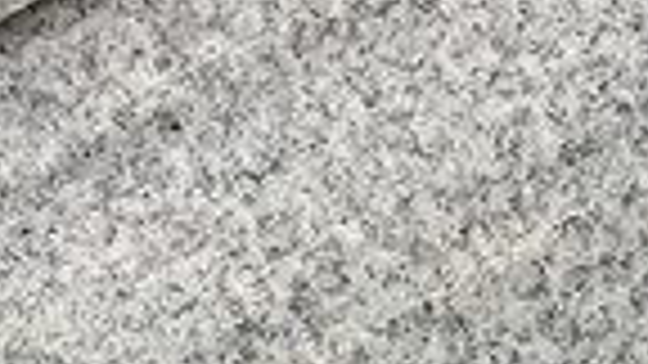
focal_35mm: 211
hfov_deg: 10.1
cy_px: 1508
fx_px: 3625
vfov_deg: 5.1
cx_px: 652
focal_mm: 3.3
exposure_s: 1/167
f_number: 2.4
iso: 25
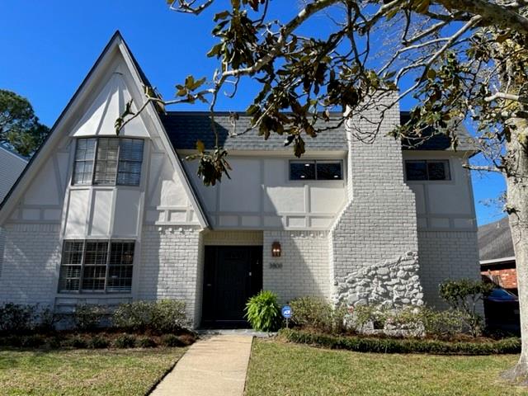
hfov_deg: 67.3
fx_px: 397
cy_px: 198
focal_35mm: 26
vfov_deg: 53.1
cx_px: 264
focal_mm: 5.1
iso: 50
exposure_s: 1/2825
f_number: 1.6
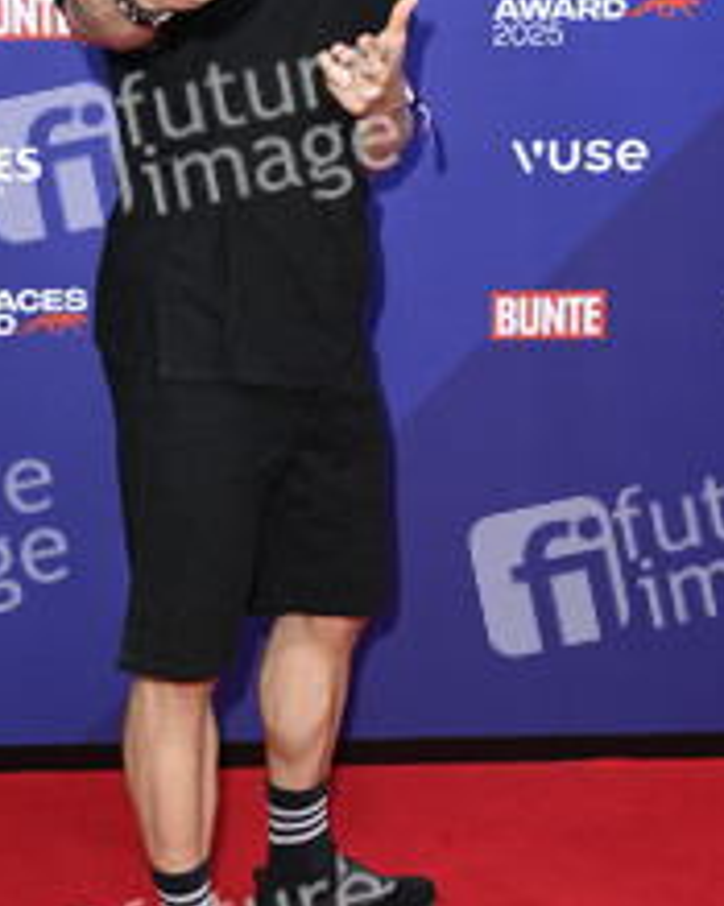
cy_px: 352
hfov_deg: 23.5
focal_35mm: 65
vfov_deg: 29.1
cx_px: 306
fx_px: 1742
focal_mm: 38
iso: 800
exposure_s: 1/200
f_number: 5.6
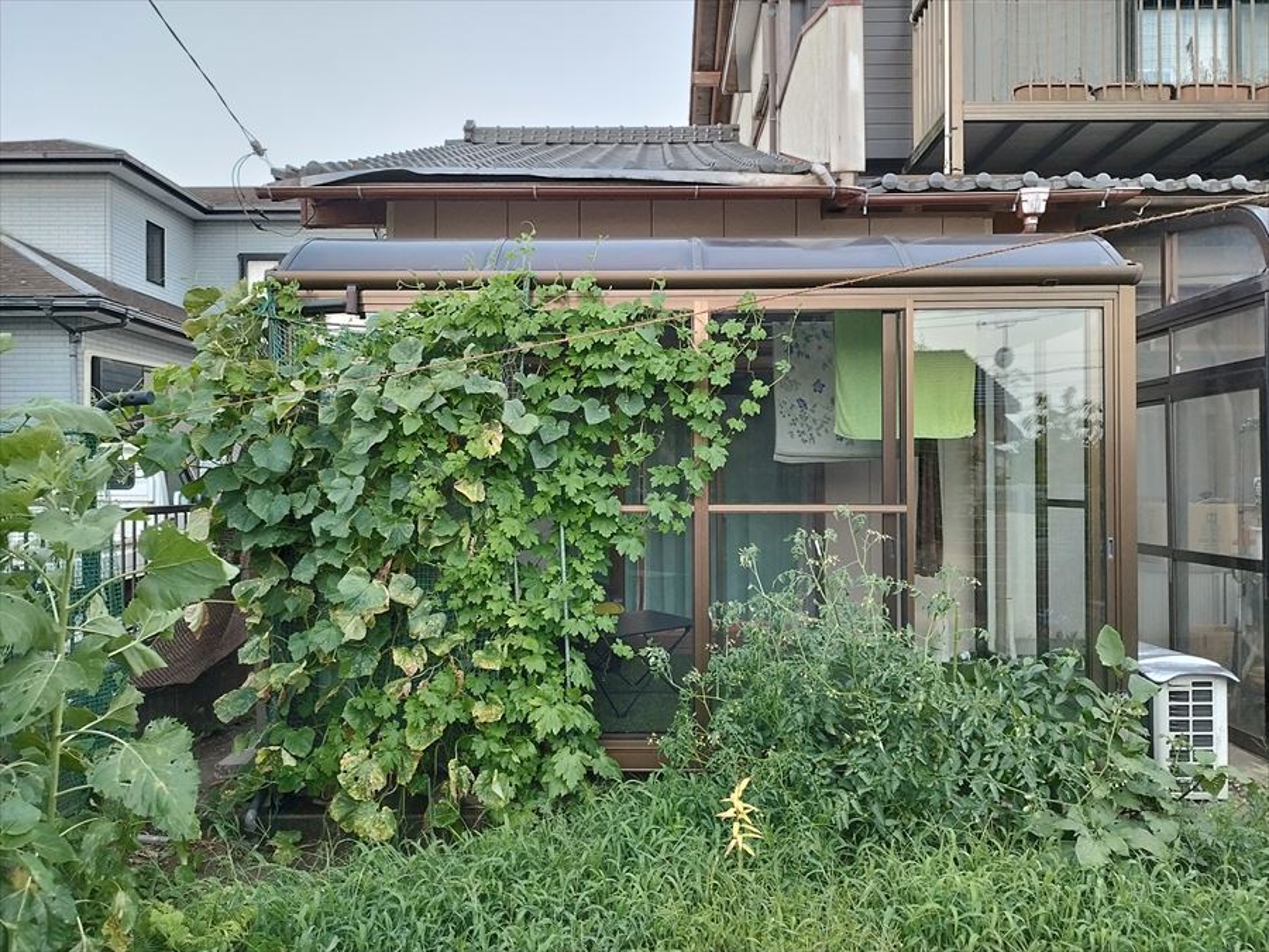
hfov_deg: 71.6
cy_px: 476
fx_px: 880
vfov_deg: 56.8
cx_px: 634
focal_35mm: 24
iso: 800
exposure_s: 1/33.3
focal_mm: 5.89
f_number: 1.89
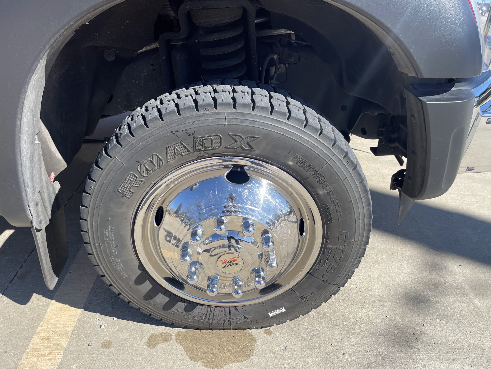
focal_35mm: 26
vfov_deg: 53.1
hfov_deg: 67.3
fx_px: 369
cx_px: 246
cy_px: 184
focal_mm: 5.1
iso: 32
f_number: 1.6
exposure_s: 1/1493
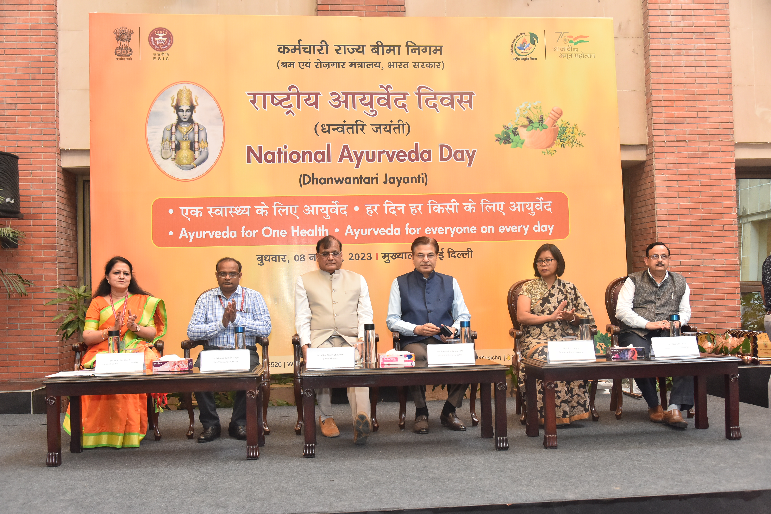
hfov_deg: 50.7
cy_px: 257
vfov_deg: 35.1
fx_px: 814
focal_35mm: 38
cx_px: 386
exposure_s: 1/125
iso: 1600
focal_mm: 38
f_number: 4.5
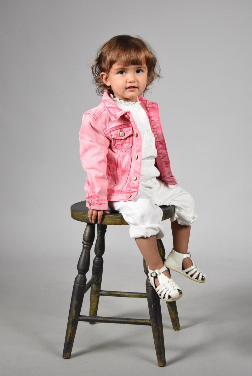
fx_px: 629
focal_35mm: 60
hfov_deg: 22.7
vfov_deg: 33.4
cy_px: 188
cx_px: 126
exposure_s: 1/500
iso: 1600
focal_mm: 40
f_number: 4
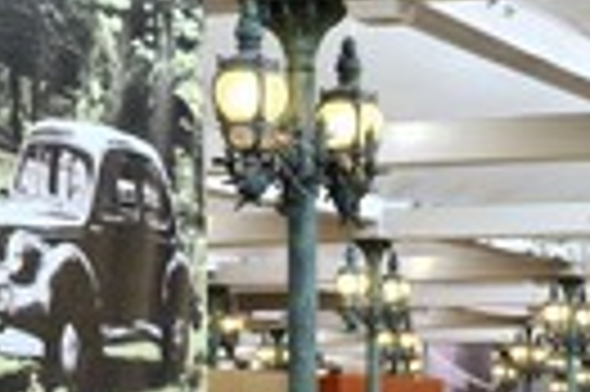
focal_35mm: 135
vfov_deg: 9.8
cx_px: 604
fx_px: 2210
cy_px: 599
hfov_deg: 14.9
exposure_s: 1/60
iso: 800
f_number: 6.3
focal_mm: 42
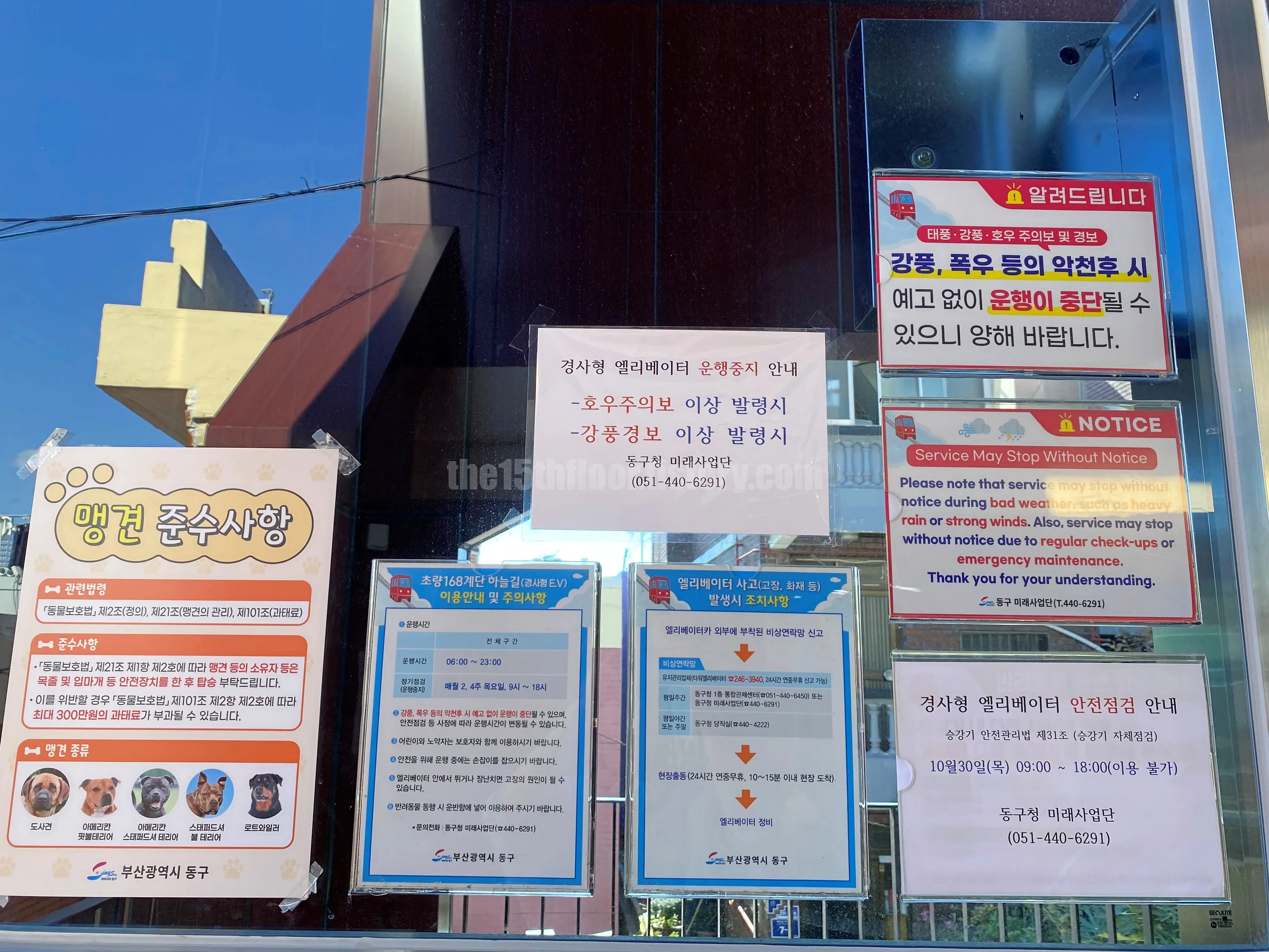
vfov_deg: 53.1
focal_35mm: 26
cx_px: 634
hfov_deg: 67.3
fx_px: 953
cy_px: 476
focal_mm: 4.25
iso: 32
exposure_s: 1/265
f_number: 1.8
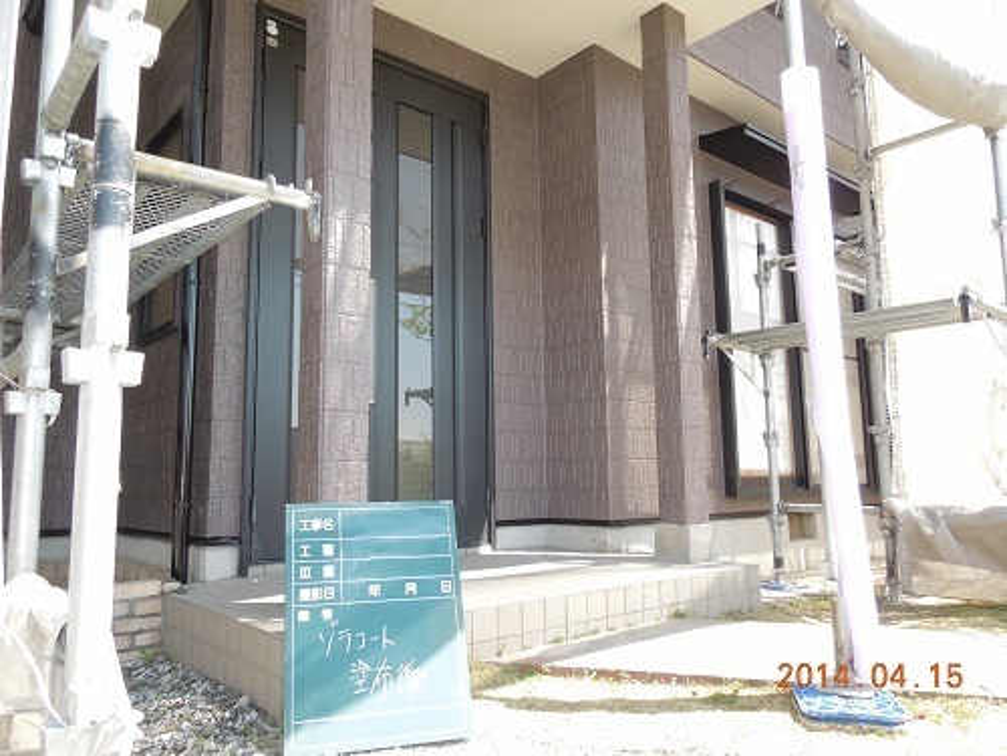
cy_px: 378
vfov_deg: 54.9
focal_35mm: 25
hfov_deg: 69.4
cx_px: 504
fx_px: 727
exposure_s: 1/100
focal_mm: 4.5
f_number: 3.3
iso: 100
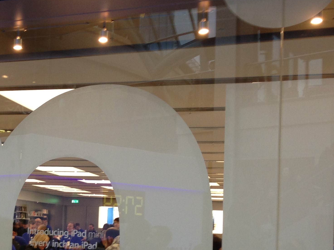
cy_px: 191
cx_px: 19
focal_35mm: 73
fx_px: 704
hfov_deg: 25.6
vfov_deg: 20.0
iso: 64
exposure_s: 1/40
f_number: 2.4
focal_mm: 4.13
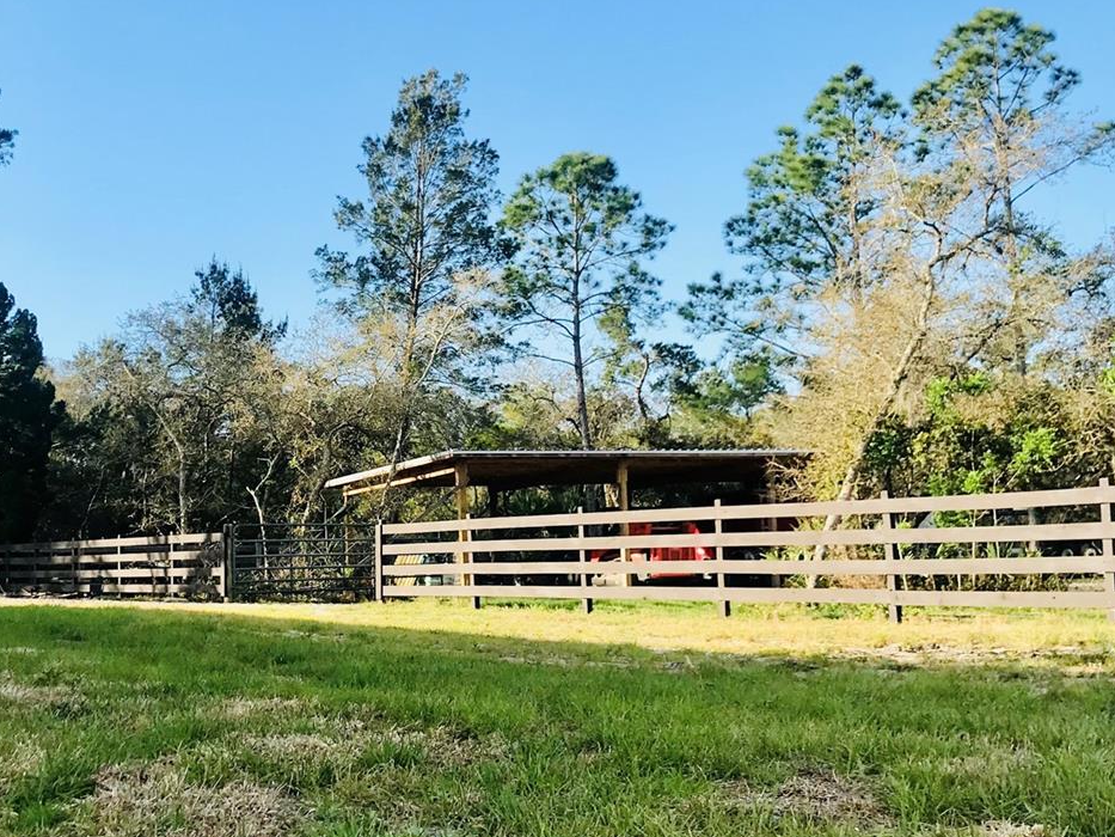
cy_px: 423
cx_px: 434
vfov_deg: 30.3
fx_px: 1546
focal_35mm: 48
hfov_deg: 39.4
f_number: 1.8
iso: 20
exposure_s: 1/1168
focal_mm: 3.99
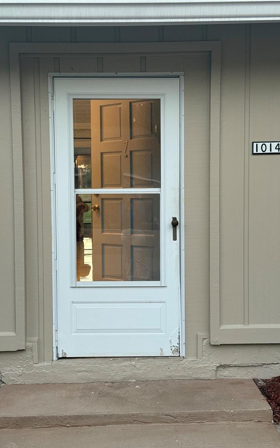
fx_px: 623
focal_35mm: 51
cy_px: 224
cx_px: 146
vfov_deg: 39.6
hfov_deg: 25.3
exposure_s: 1/88
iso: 100
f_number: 1.78
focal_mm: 6.76
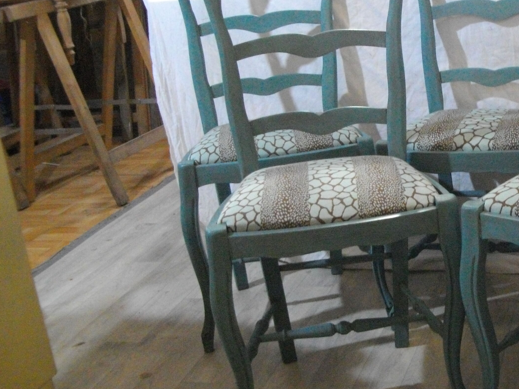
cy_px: 196
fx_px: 810
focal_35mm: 54
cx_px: 439
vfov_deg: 27.0
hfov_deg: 34.1
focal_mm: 5.7
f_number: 2.9
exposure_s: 1/50
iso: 647
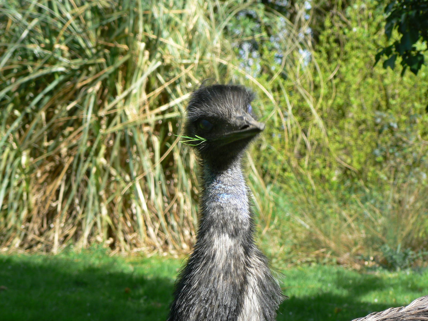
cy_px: 160
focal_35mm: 194
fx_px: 2399
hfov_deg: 10.2
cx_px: 214
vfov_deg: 7.7
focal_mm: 32.3
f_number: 5.6
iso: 80
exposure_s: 1/160
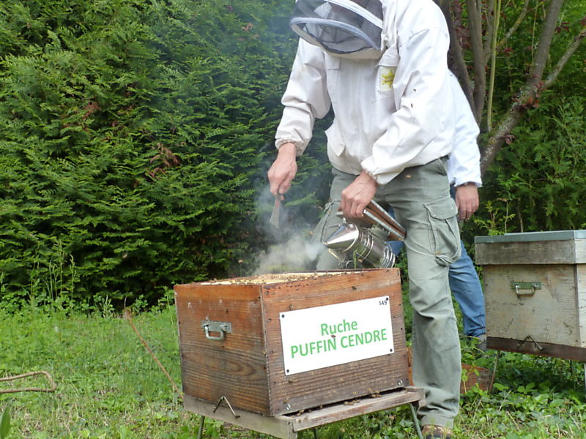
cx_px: 293
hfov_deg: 42.9
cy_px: 220
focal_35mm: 44
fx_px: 745
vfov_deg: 32.9
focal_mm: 7.3
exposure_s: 1/100
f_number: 4
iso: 125
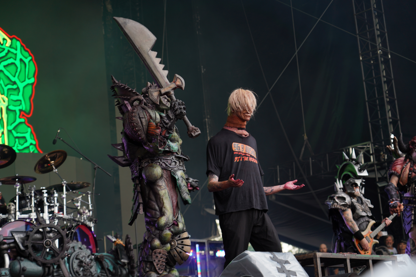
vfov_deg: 19.5
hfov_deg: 28.8
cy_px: 138
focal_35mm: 70
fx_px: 809
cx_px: 208
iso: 125
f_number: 4
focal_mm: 70
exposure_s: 1/80
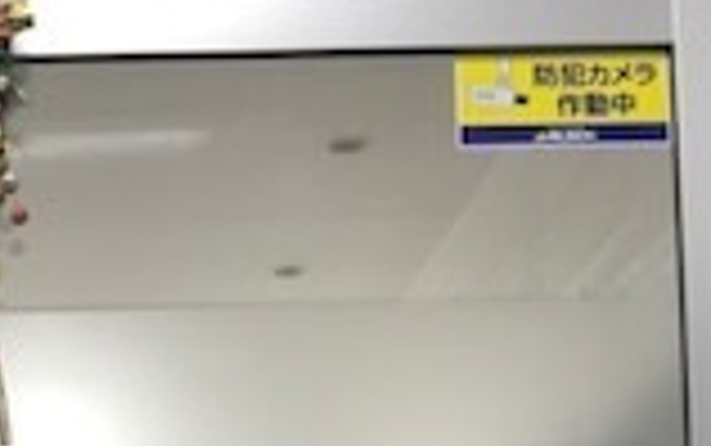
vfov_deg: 10.4
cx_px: -50
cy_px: 734
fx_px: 2327
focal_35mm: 120
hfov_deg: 16.9
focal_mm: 3.99
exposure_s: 1/60
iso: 32
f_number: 1.8
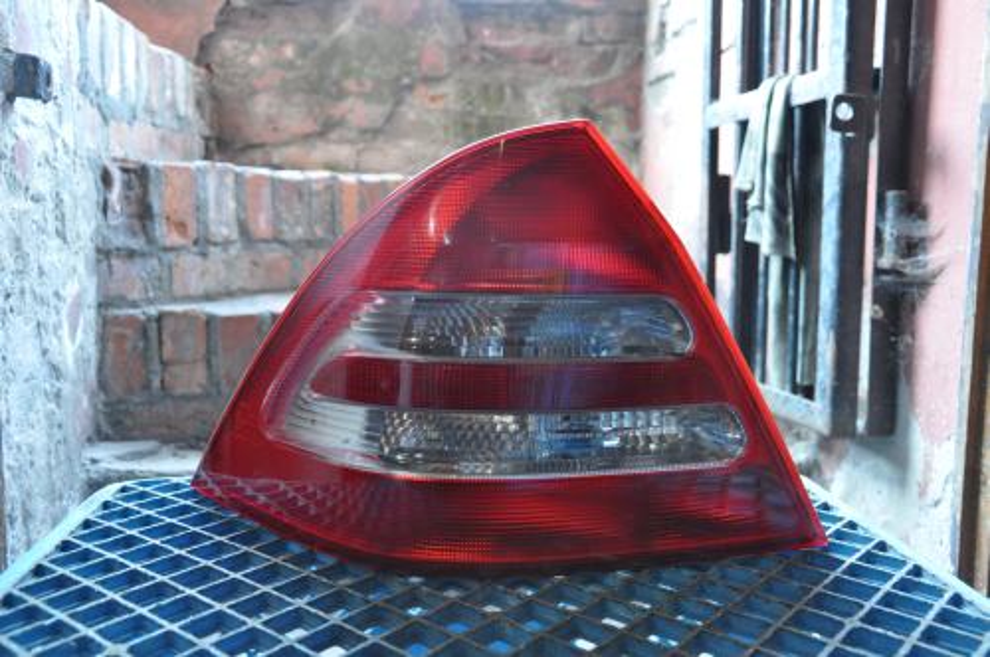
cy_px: 328
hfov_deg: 57.3
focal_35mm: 33
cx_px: 495
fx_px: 906
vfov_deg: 39.9
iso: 1600
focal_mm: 22
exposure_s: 1/20
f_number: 3.8
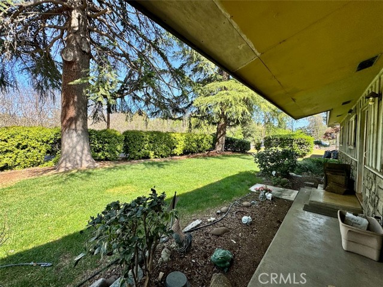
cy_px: 144
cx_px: 192
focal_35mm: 14
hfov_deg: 102.1
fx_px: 155
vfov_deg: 85.7
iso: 40
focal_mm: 2.22
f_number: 2.2
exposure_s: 1/435
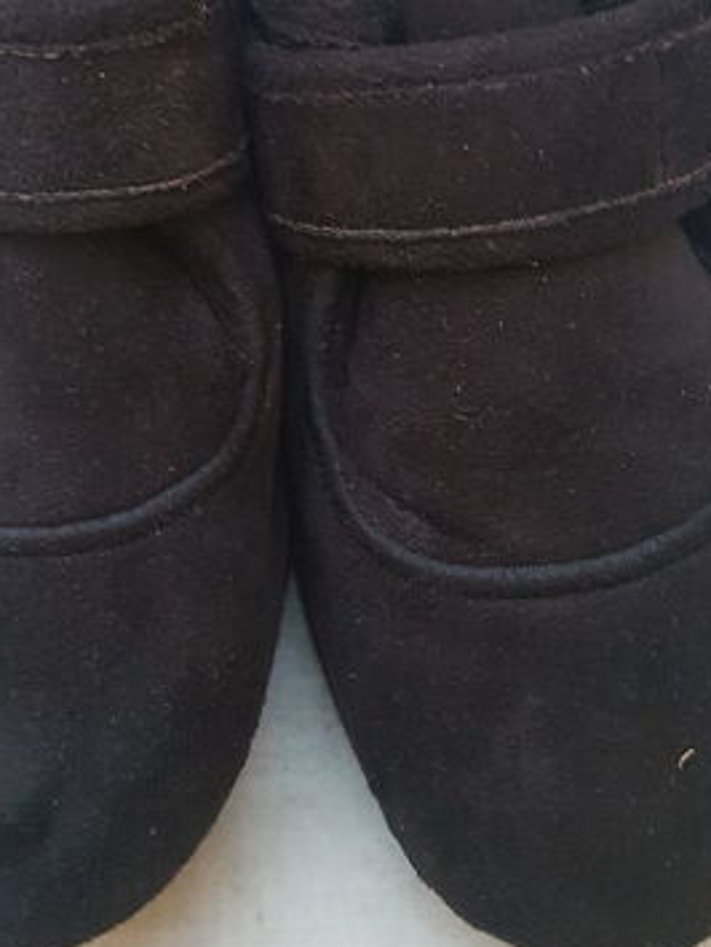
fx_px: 1286
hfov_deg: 30.9
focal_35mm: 47
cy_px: 235
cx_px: 297
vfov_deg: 39.3
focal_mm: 4.2
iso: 250
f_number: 1.7
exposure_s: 1/10
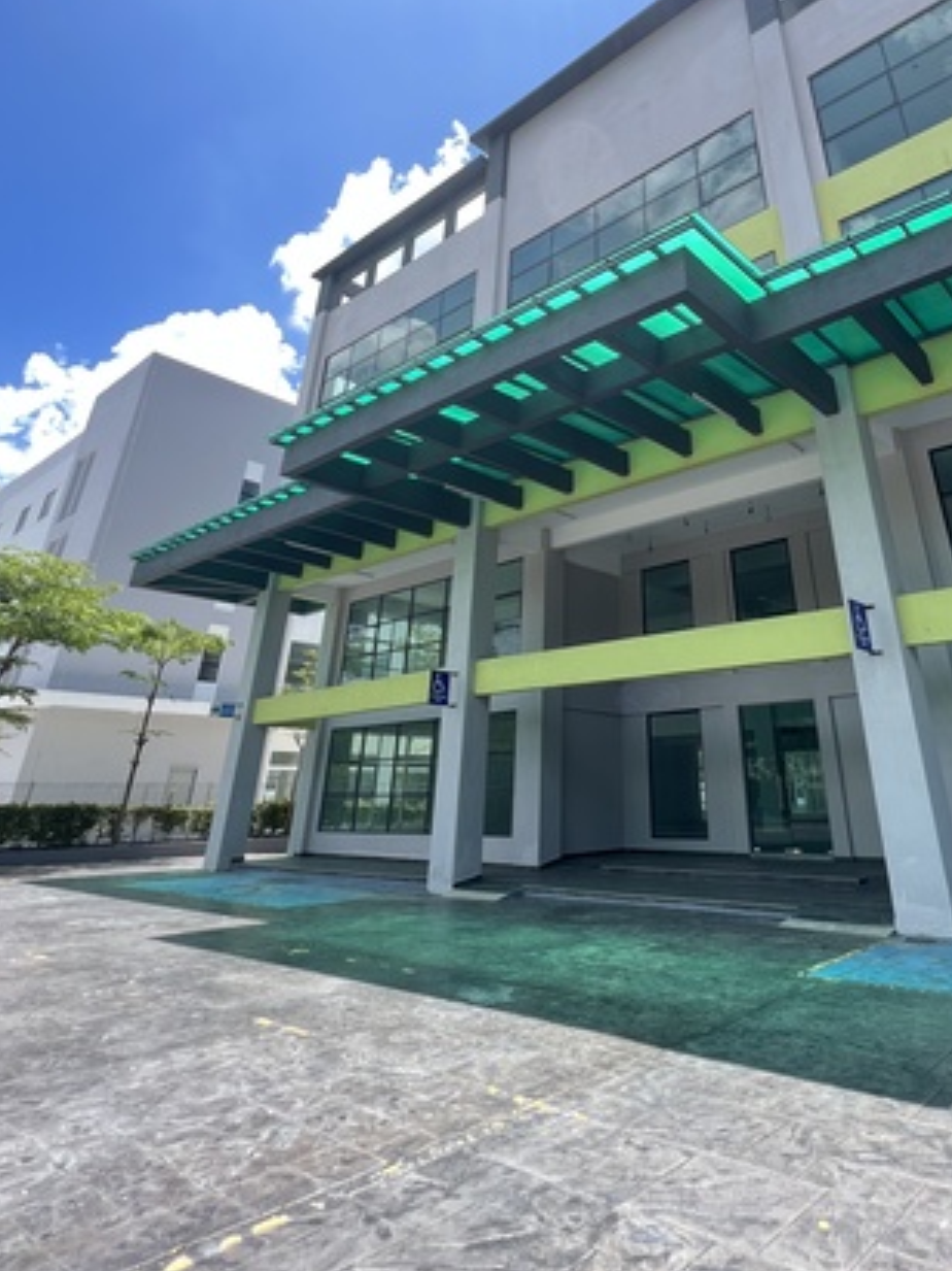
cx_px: 609
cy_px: 390
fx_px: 697
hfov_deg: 67.3
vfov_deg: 80.8
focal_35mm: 19
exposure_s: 1/402
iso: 32
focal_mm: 1.57
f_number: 1.8
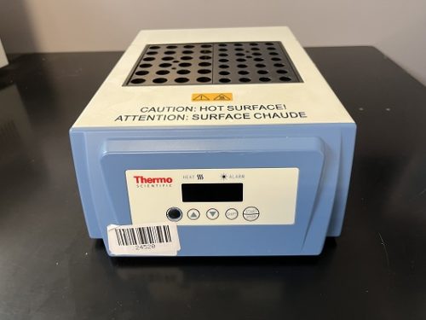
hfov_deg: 67.3
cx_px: 213
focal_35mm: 26
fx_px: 320
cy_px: 160
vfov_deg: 53.1
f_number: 1.6
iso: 200
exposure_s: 1/60
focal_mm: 5.1
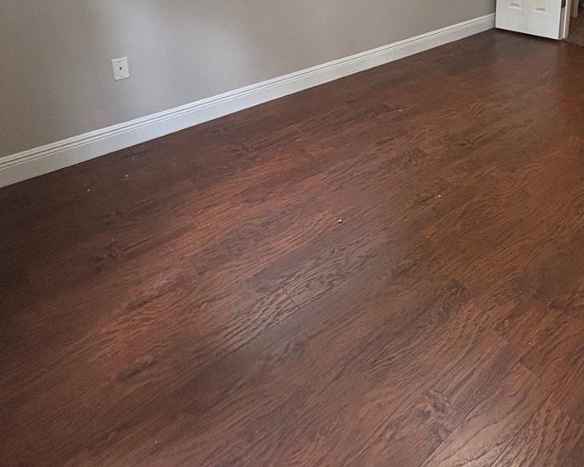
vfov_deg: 41.0
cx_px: 460
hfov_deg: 53.7
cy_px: -2
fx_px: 536
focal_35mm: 31
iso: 400
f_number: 2.2
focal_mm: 2.22
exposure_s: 1/120
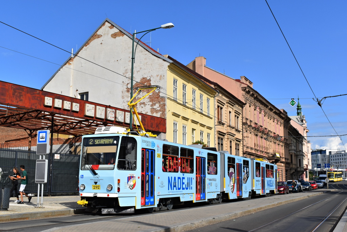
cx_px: 174
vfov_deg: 31.9
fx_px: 405
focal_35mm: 42
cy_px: 116
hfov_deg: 46.4
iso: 200
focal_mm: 28
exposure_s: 1/500
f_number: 10
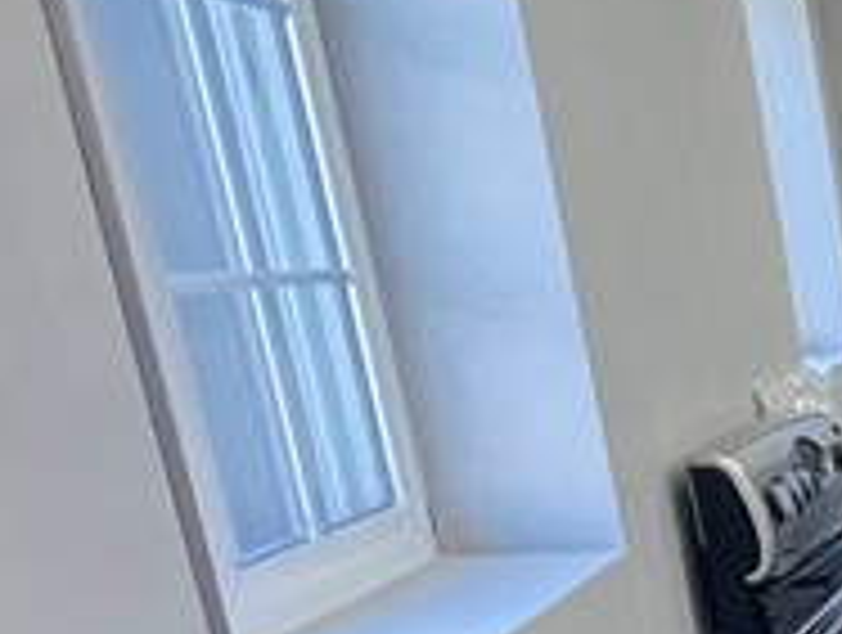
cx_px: 2265
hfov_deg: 13.2
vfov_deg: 19.2
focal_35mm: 71
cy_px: 832
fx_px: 1730
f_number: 1.8
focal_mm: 1.57
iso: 200
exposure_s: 1/120
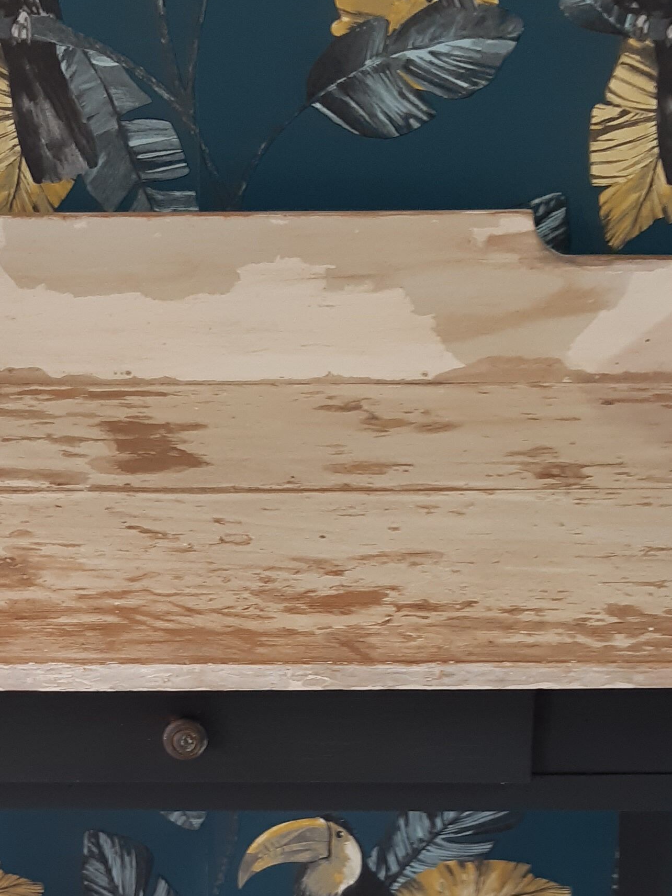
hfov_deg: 20.9
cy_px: 773
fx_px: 1812
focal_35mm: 70
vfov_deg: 27.0
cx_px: 234
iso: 80
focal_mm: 3.92
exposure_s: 1/50
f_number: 1.7
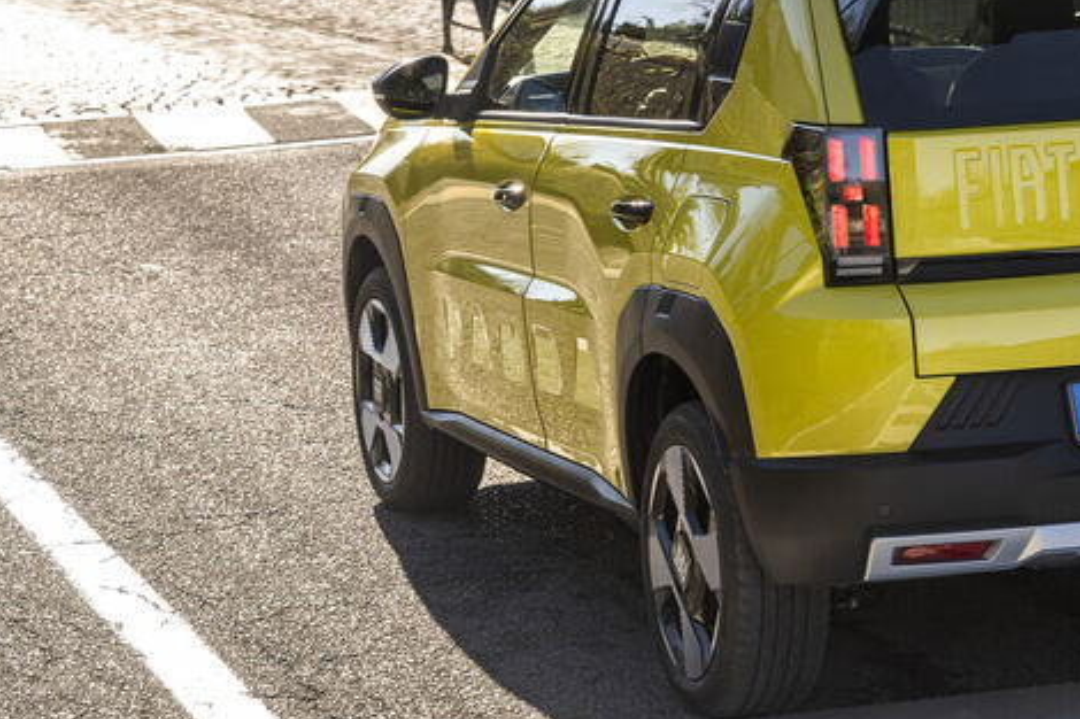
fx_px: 4288
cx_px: 650
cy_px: 136
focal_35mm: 143
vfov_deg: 9.6
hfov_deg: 14.3
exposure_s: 1/250
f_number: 5.6
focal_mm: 70
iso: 64
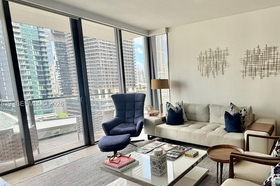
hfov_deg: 72.5
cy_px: 104
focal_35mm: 23
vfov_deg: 54.9
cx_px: 198
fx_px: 179
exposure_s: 1/121
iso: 100
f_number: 2.2
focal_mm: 2.22
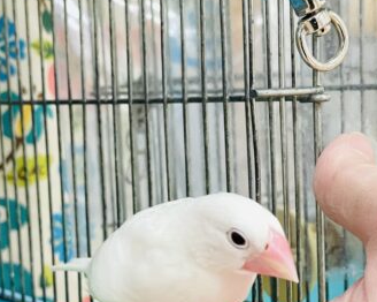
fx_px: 1104
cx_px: 206
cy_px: 241
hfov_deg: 19.4
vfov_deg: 15.4
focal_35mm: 99
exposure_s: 1/88
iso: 200
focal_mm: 6
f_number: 2
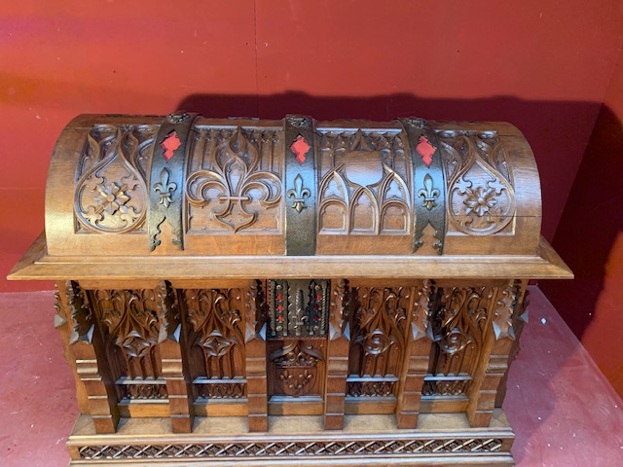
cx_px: 312
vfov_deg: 53.1
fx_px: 468
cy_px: 234
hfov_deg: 67.3
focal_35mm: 26
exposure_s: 1/33
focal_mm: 4.25
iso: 320
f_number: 1.8
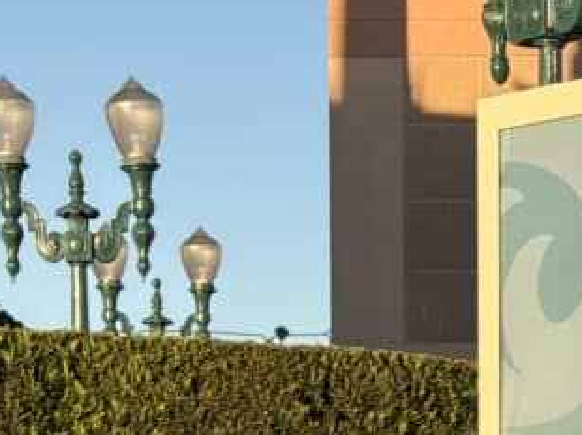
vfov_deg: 7.8
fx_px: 3125
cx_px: 890
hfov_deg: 10.3
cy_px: 654
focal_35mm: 186
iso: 64
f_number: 1.78
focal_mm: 6.76
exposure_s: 1/3891
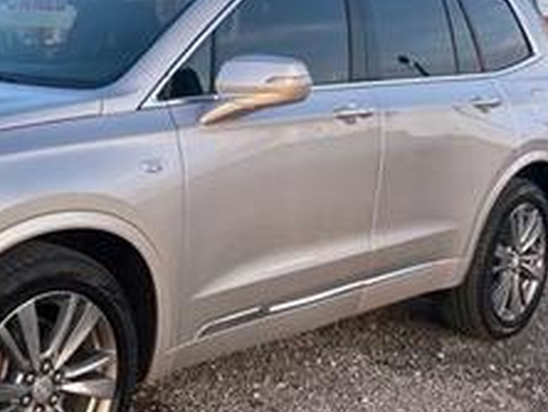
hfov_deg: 30.5
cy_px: 183
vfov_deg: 24.8
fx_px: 935
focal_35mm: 59
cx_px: 7
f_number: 1.5
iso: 50
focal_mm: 5.7
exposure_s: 1/753
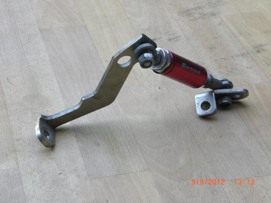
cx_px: 136
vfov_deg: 17.0
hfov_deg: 22.5
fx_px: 681
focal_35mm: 87
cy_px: 102
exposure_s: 1/100
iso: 200
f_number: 5
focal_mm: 14.49
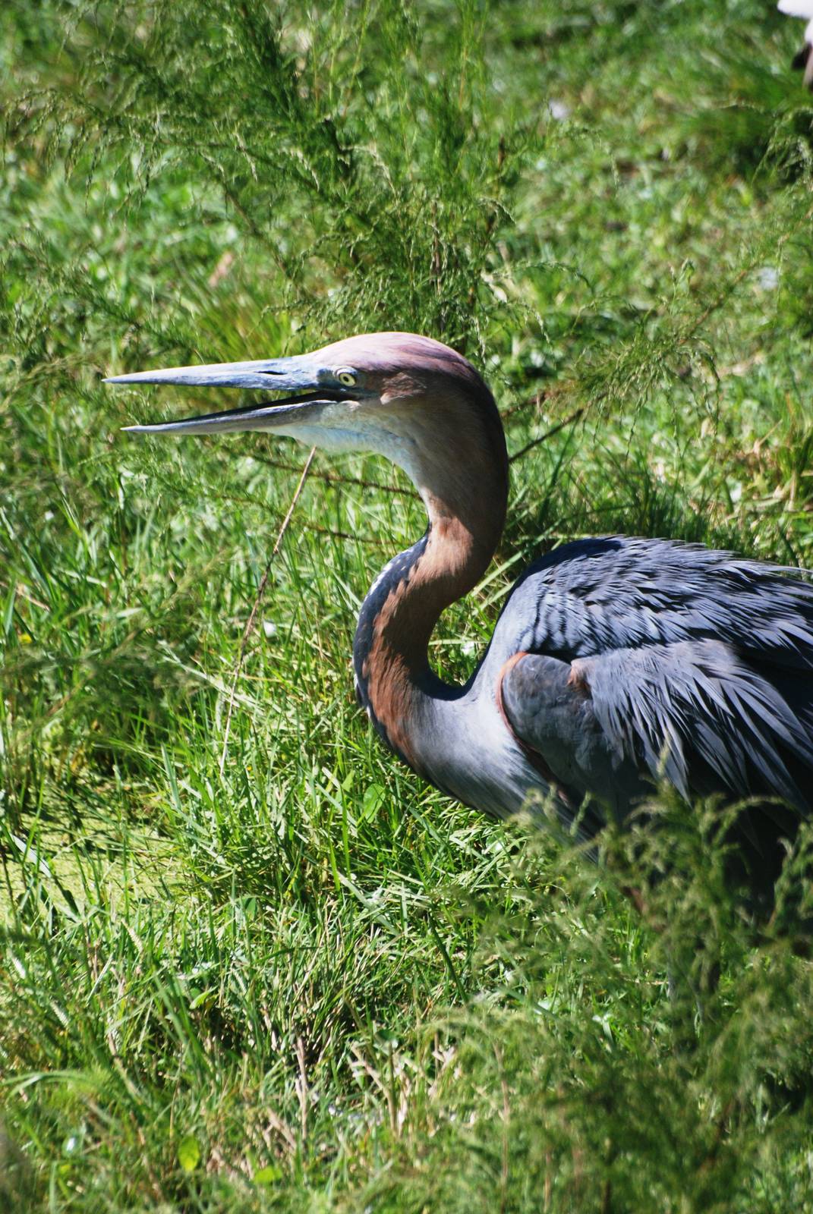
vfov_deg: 4.6
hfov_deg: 3.1
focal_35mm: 450
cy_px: 607
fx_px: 15200
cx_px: 406
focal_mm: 300
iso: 400
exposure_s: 1/1000
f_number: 5.6
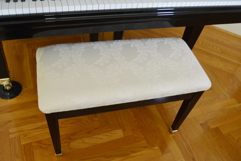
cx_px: 120
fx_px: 221
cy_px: 80
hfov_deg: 57.2
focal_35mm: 33
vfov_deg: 40.0
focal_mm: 22
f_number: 4
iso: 450
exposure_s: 1/60
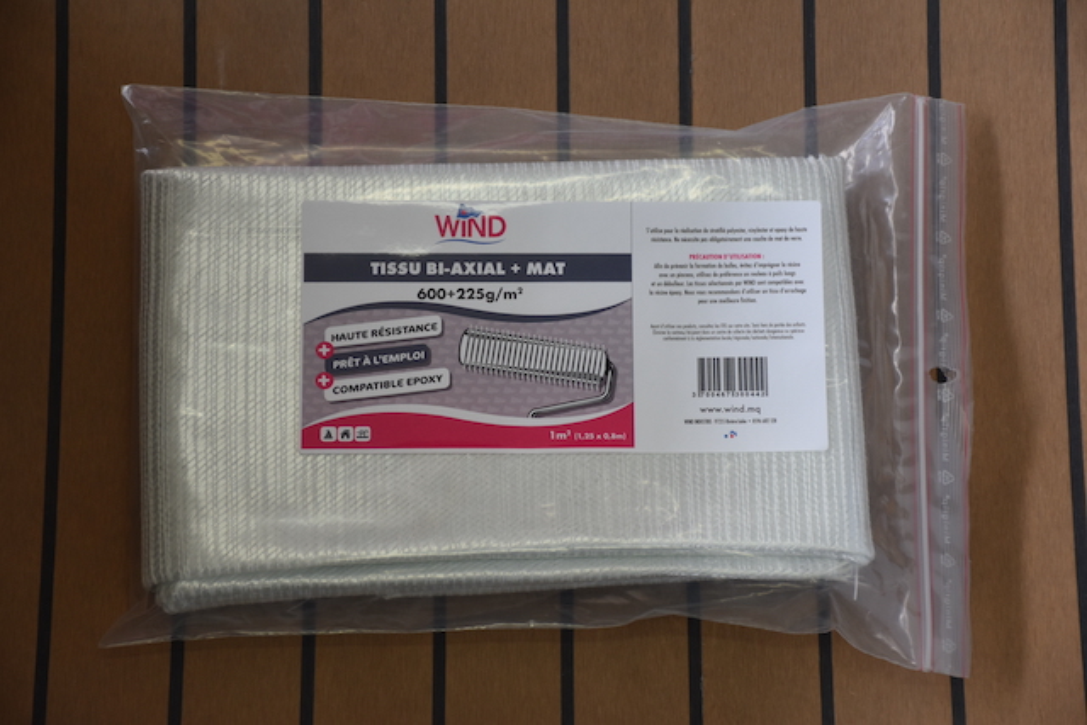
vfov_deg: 13.0
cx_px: 544
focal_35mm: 105
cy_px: 362
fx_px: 3171
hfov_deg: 19.5
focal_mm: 70
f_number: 5.6
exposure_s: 1/125
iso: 400
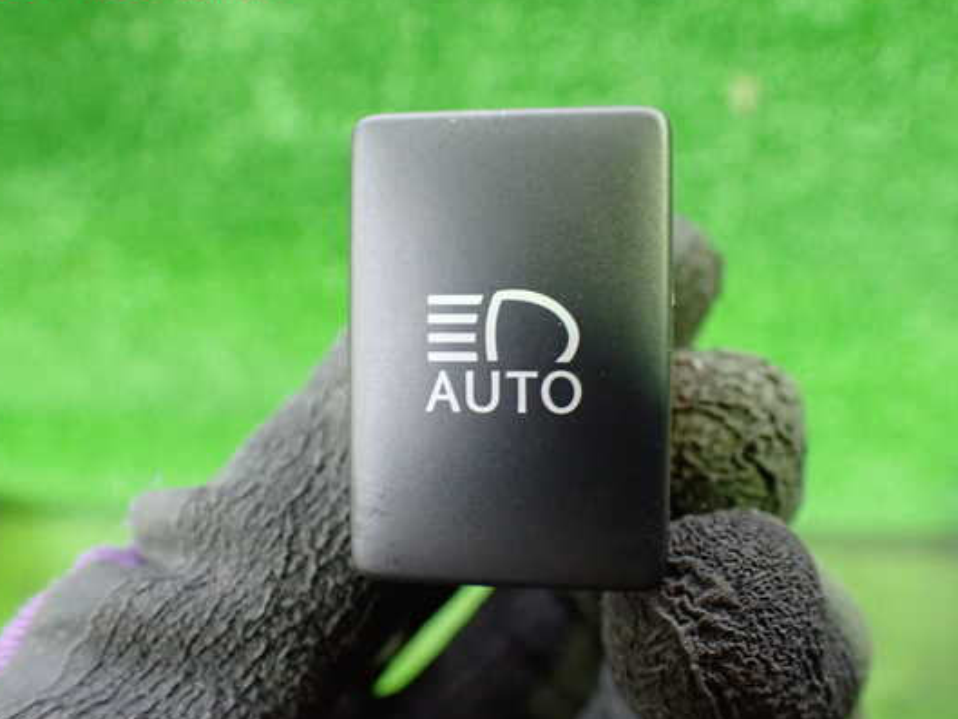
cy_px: 368
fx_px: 941
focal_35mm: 34
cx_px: 489
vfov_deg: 41.8
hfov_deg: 53.9
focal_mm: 5.4
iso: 1000
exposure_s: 1/30
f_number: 2.3
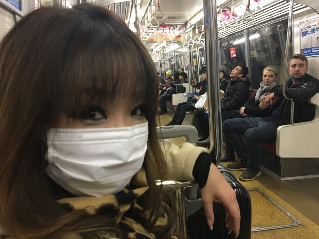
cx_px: 160
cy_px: 120
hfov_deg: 61.7
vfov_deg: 48.2
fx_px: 267
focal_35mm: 29
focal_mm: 4.15
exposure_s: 1/30
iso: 125
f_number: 2.2
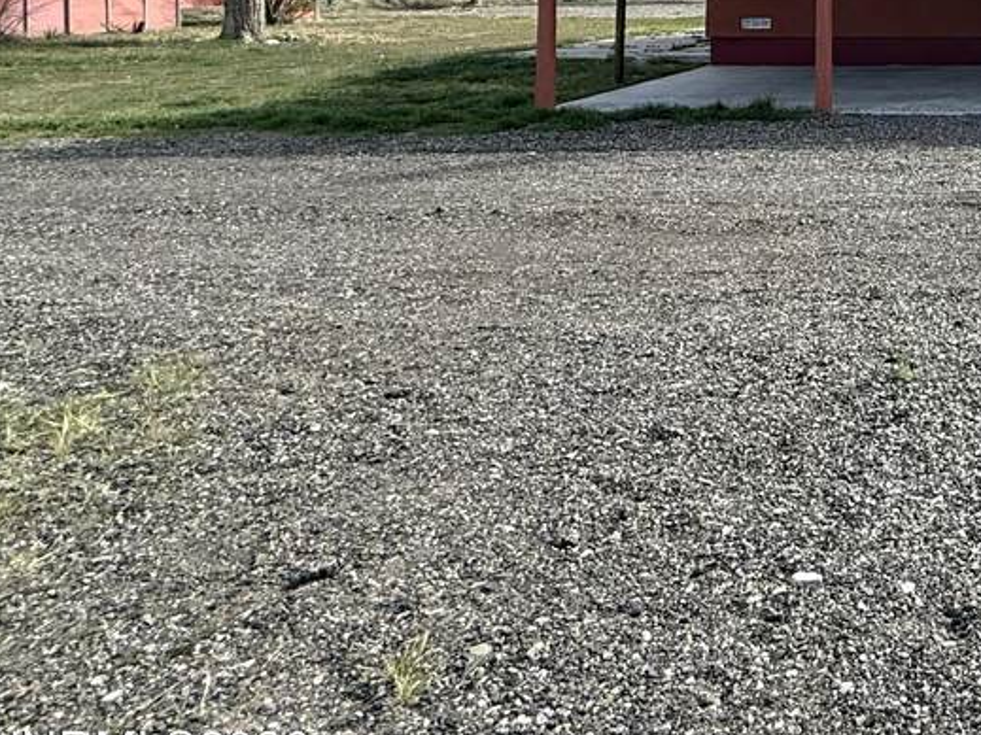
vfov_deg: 33.6
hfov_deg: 37.4
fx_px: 1048
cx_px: 1189
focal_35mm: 37
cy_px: -74
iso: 64
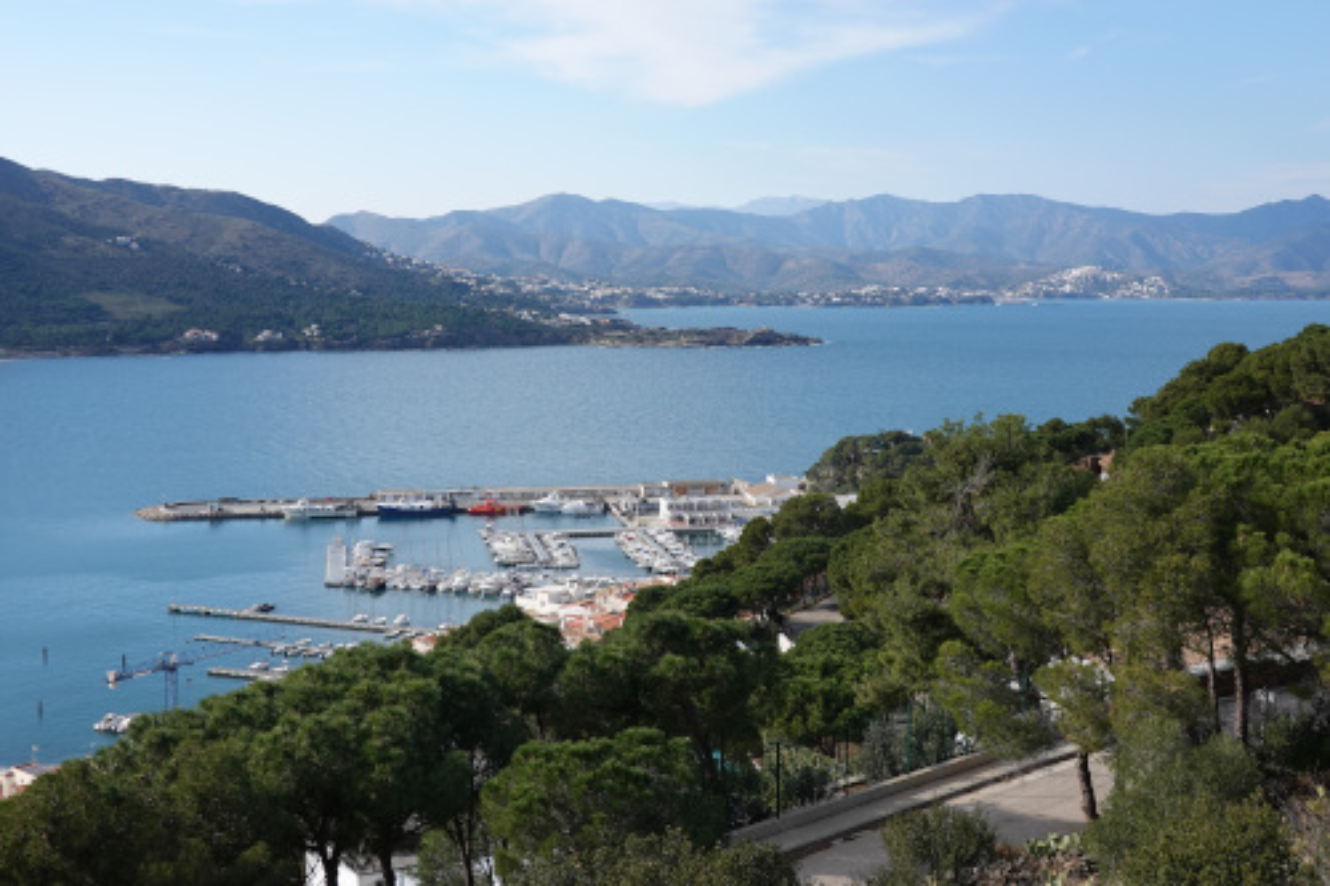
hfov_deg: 42.8
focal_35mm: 46
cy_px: 443
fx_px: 1699
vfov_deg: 29.2
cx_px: 665
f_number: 5.6
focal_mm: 17.19
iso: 125
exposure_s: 1/400
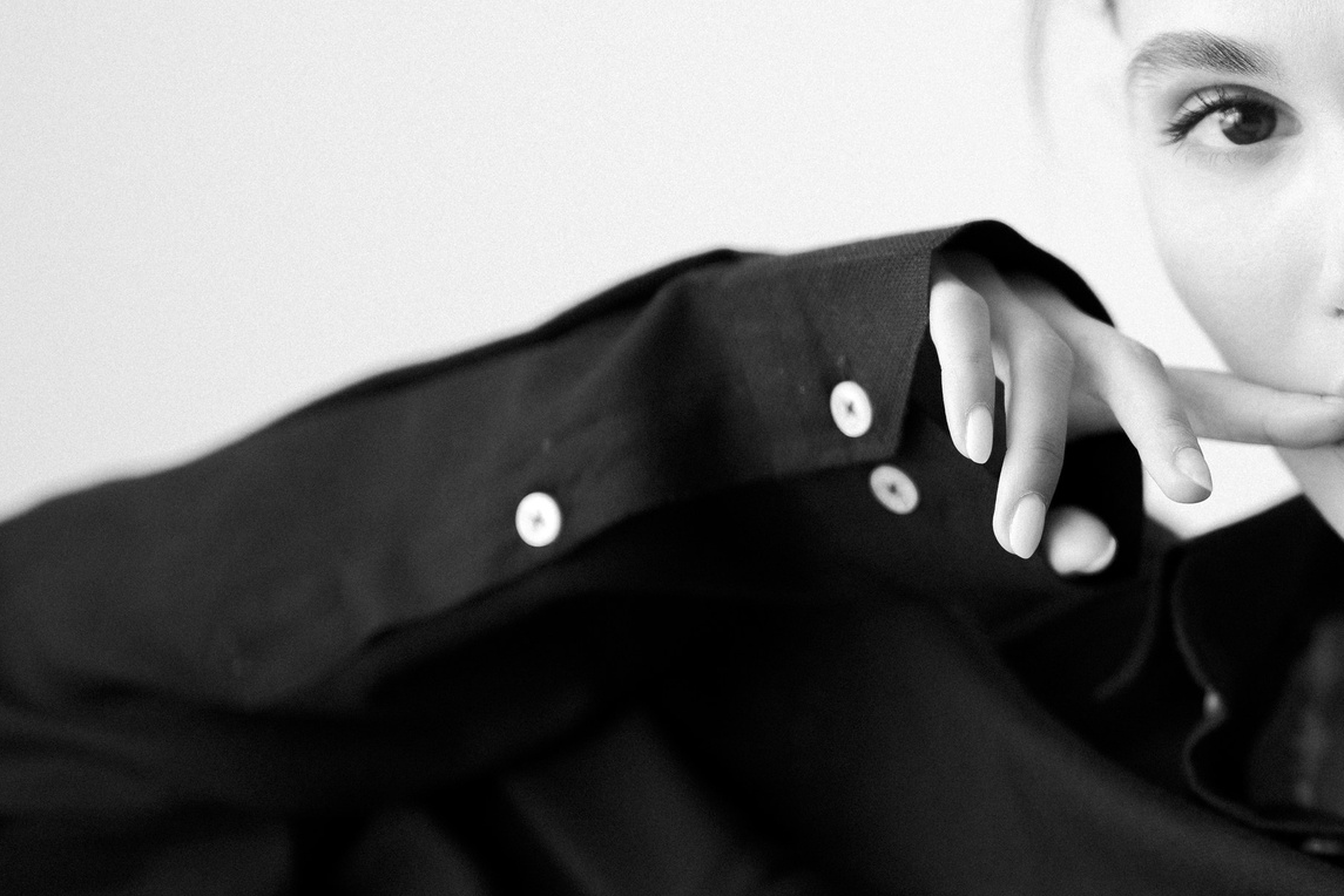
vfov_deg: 7.2
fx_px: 7095
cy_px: 343
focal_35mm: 190
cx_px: 1328
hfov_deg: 10.7
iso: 100
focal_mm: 85
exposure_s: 1/250
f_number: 1.4
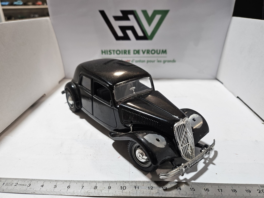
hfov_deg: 71.6
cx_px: 132
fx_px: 183
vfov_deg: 56.8
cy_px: 99
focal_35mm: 24
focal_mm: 5
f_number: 1.8
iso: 125
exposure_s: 1/100
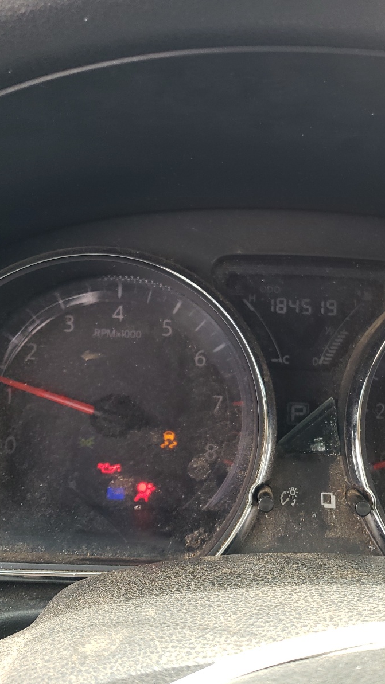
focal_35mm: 38
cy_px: 343
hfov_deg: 30.9
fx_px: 690
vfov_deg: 52.8
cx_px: 263
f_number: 1.5
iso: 59
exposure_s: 1/120
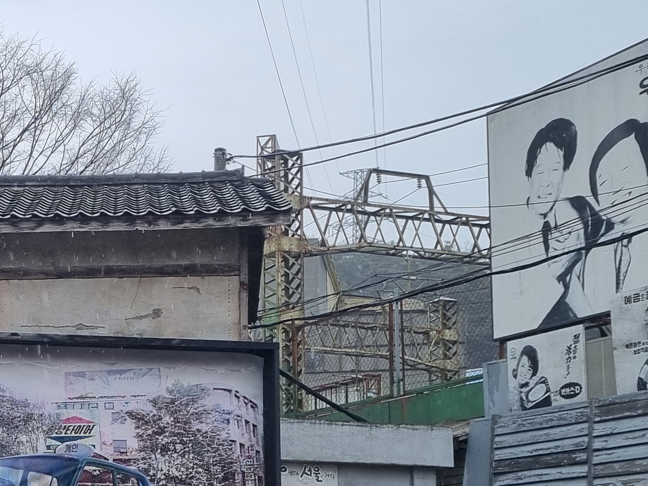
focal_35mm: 79
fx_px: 1479
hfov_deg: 23.0
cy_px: 406
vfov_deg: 18.4
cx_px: -95
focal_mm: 5.4
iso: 50
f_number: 1.8
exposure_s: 1/692
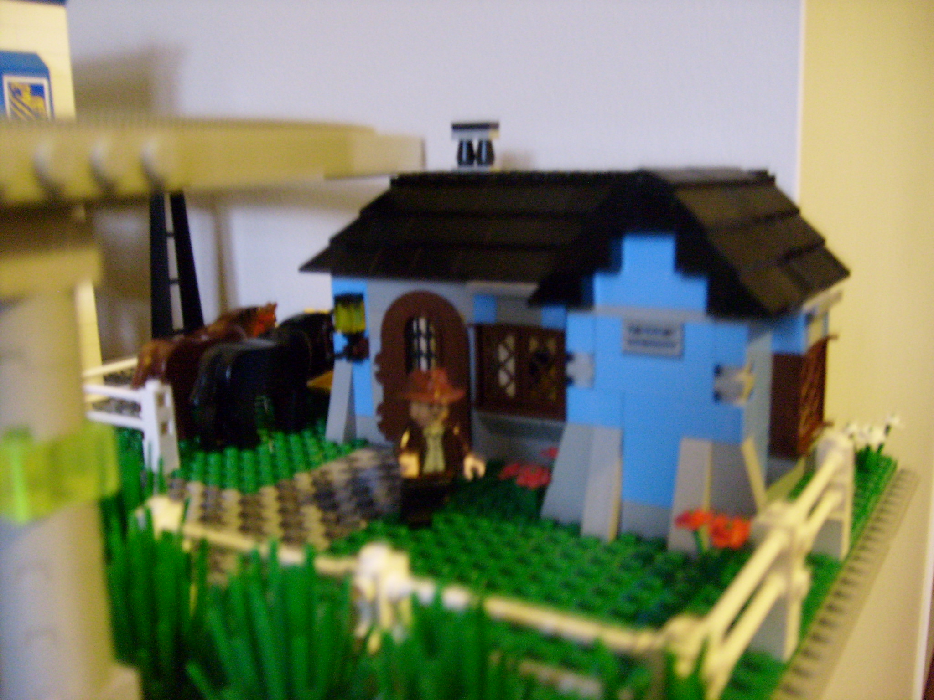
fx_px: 944
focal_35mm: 35
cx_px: 467
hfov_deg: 52.6
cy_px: 350
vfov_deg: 40.7
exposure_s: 1/2
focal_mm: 5.8
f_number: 2.8
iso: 200
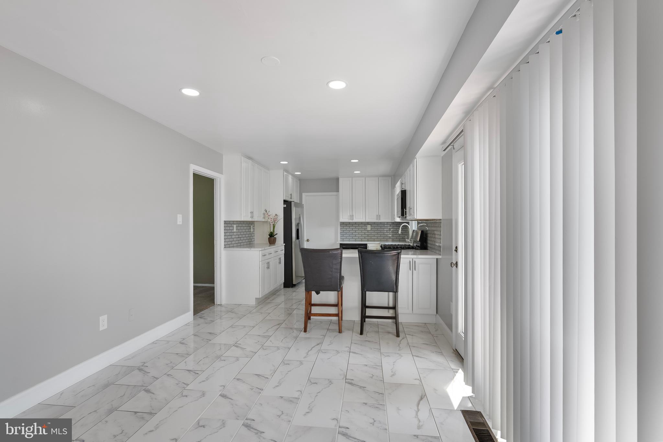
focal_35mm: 16
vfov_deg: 73.8
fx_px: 295
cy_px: 221
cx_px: 332
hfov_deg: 96.7
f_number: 8
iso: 800
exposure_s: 1/20
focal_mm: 16
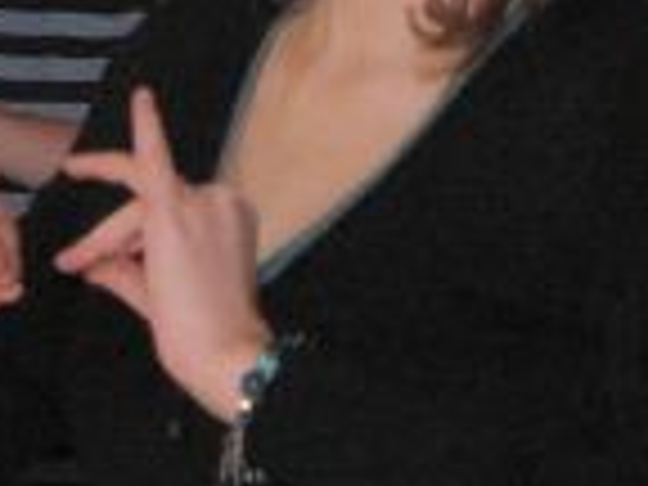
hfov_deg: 3.8
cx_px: 544
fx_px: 9734
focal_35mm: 520
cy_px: -76
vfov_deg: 2.9
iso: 400
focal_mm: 19.5
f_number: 2.8
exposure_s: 1/60
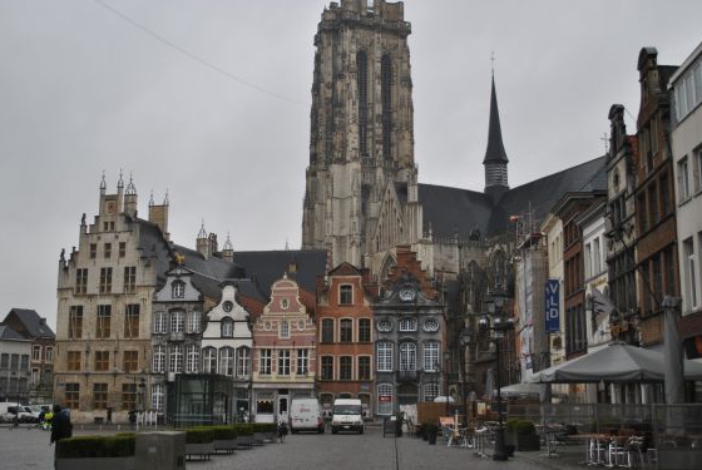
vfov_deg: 28.2
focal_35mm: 48
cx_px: 317
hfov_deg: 41.0
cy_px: 219
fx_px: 937
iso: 125
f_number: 4.5
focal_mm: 28
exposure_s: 1/125
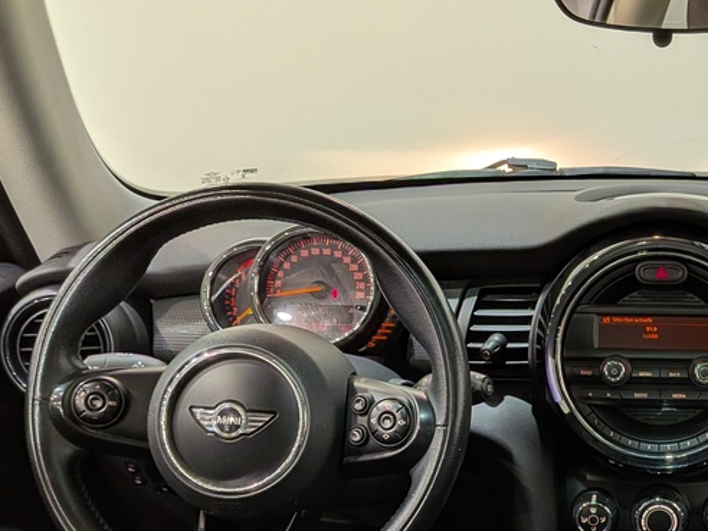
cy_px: 399
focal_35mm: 50
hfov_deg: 35.4
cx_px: 669
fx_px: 1023
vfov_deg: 28.7
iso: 28
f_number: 1.7
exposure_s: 1/40
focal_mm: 4.53
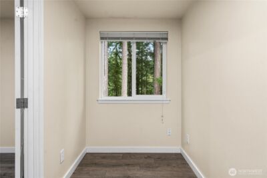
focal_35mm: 18
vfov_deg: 67.4
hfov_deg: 90.0
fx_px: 134
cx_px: 134
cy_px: 89
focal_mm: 18
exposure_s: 1/60
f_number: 7.1
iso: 320
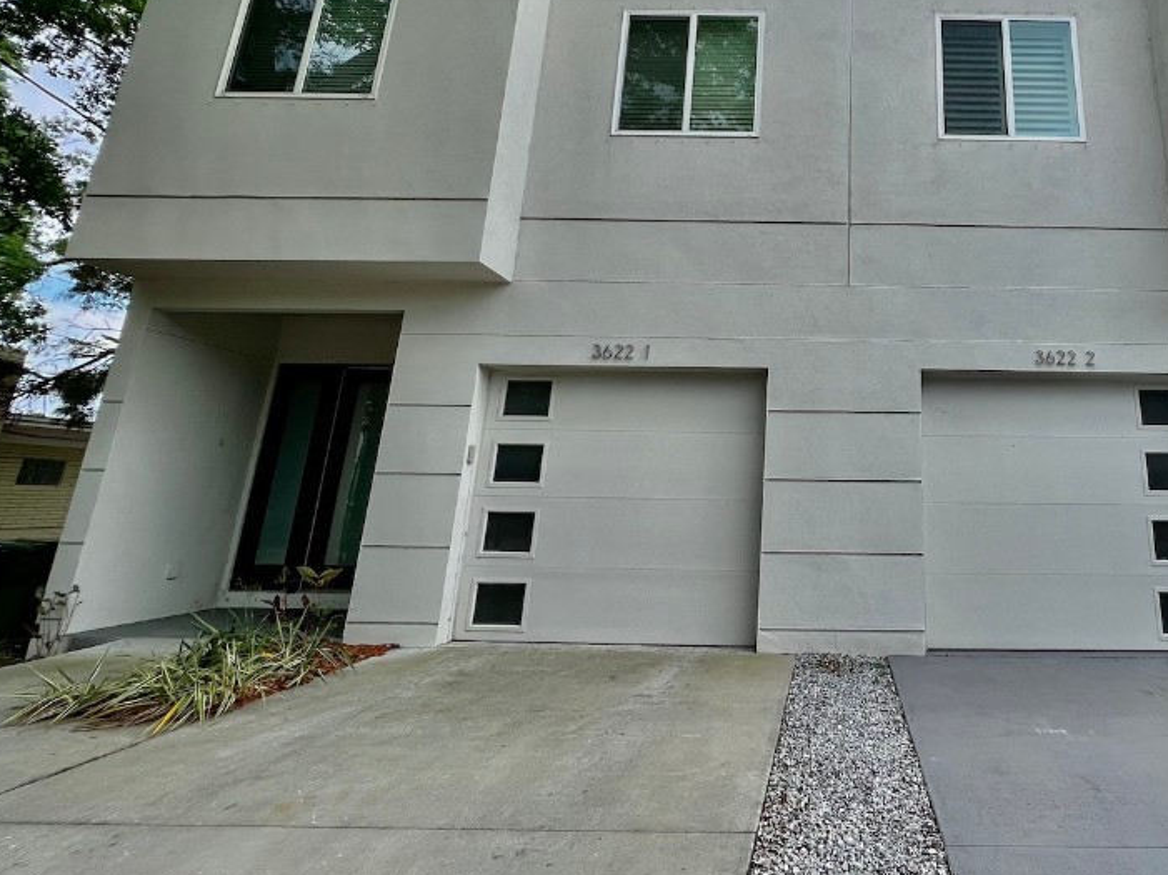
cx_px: 841
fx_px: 641
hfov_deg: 79.7
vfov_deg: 67.5
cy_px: 323
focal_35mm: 19
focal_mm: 1.57
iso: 32
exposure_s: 1/506
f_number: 1.8
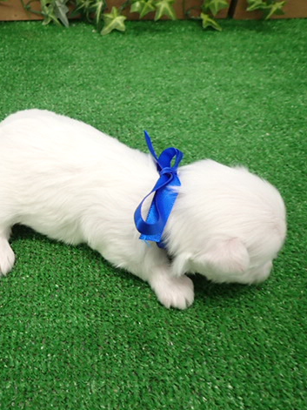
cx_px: 55
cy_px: 202
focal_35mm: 34
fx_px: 402
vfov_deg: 54.0
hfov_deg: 39.8
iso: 400
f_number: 2
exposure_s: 1/80
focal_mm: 4.5
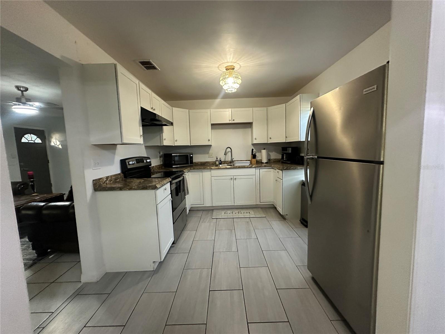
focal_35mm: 14
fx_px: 180
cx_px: 222
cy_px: 167
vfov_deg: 85.7
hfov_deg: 102.1
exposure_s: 1/60
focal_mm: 2.22
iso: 500
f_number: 2.2
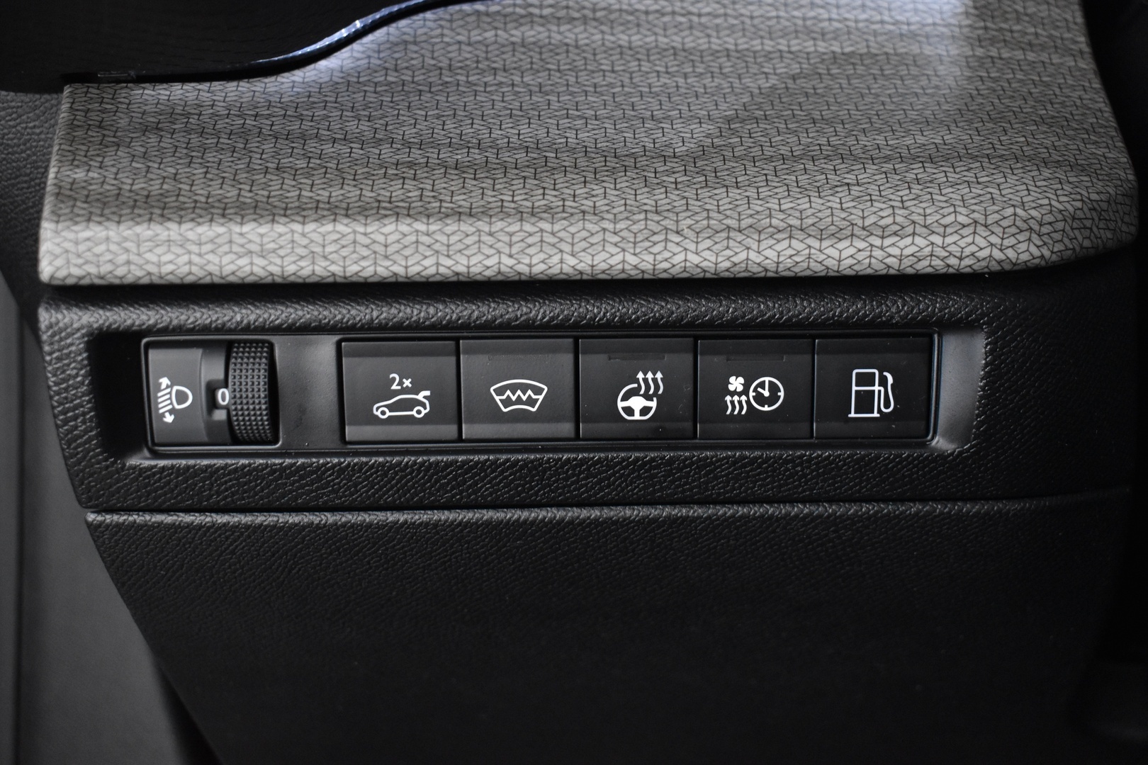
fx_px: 1483
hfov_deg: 42.3
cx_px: 574
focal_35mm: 46
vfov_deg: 28.9
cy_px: 382
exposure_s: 1/15
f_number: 4.2
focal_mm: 31
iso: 3200
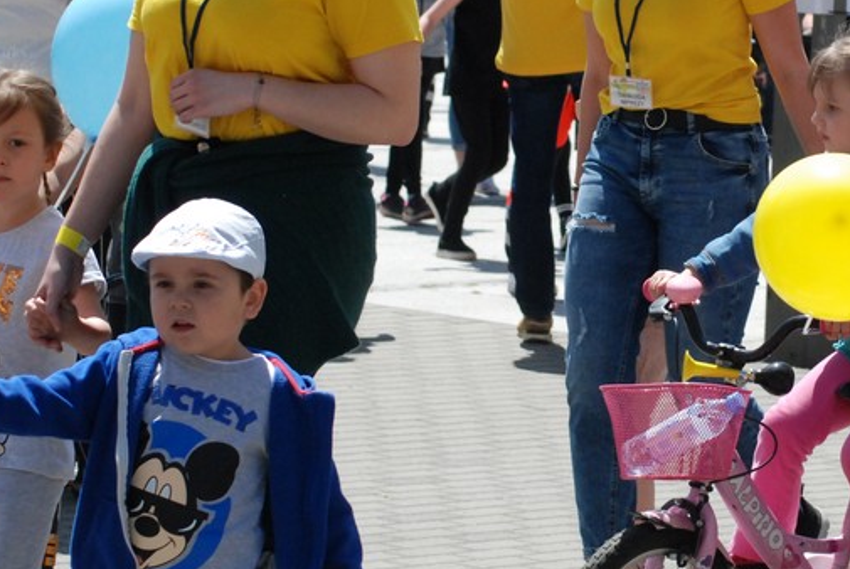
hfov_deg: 10.0
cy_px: 114
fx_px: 4846
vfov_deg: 6.7
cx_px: 781
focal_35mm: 205
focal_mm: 70
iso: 800
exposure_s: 1/1250
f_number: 9
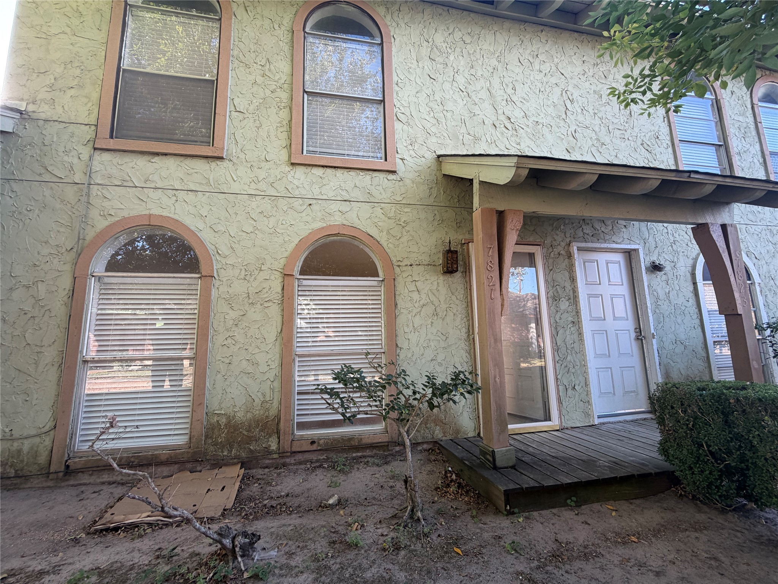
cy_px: 292
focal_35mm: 14
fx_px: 315
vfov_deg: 85.7
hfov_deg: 102.1
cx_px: 389
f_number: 2.2
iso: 80
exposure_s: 1/121
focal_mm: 2.22
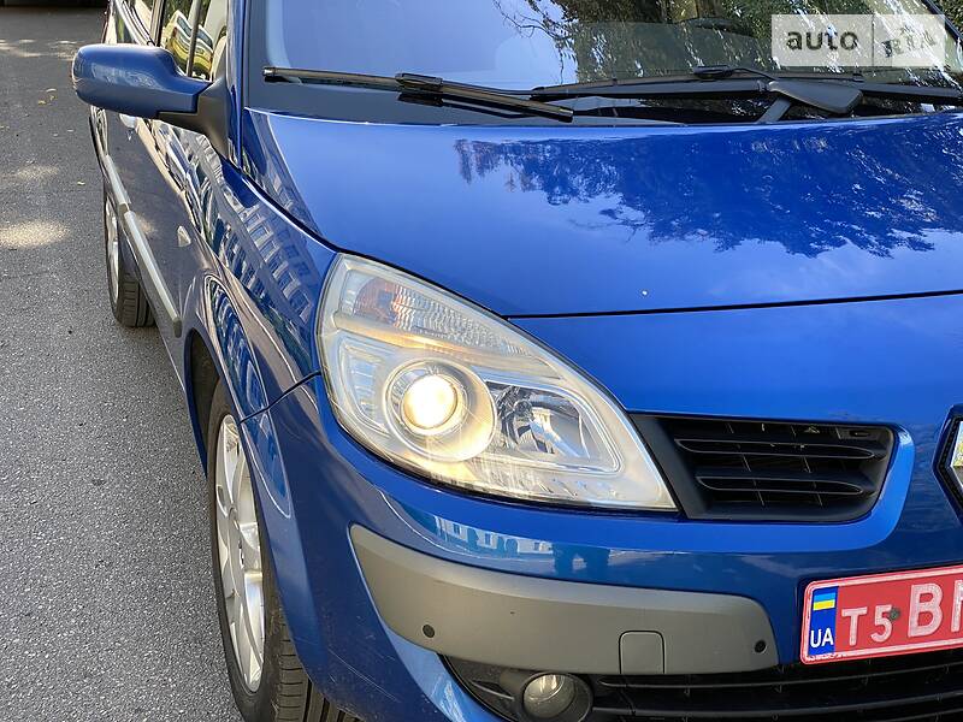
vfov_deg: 28.0
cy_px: 361
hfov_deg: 36.8
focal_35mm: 52
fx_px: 1447
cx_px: 482
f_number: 2
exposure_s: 1/122
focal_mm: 6
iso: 20
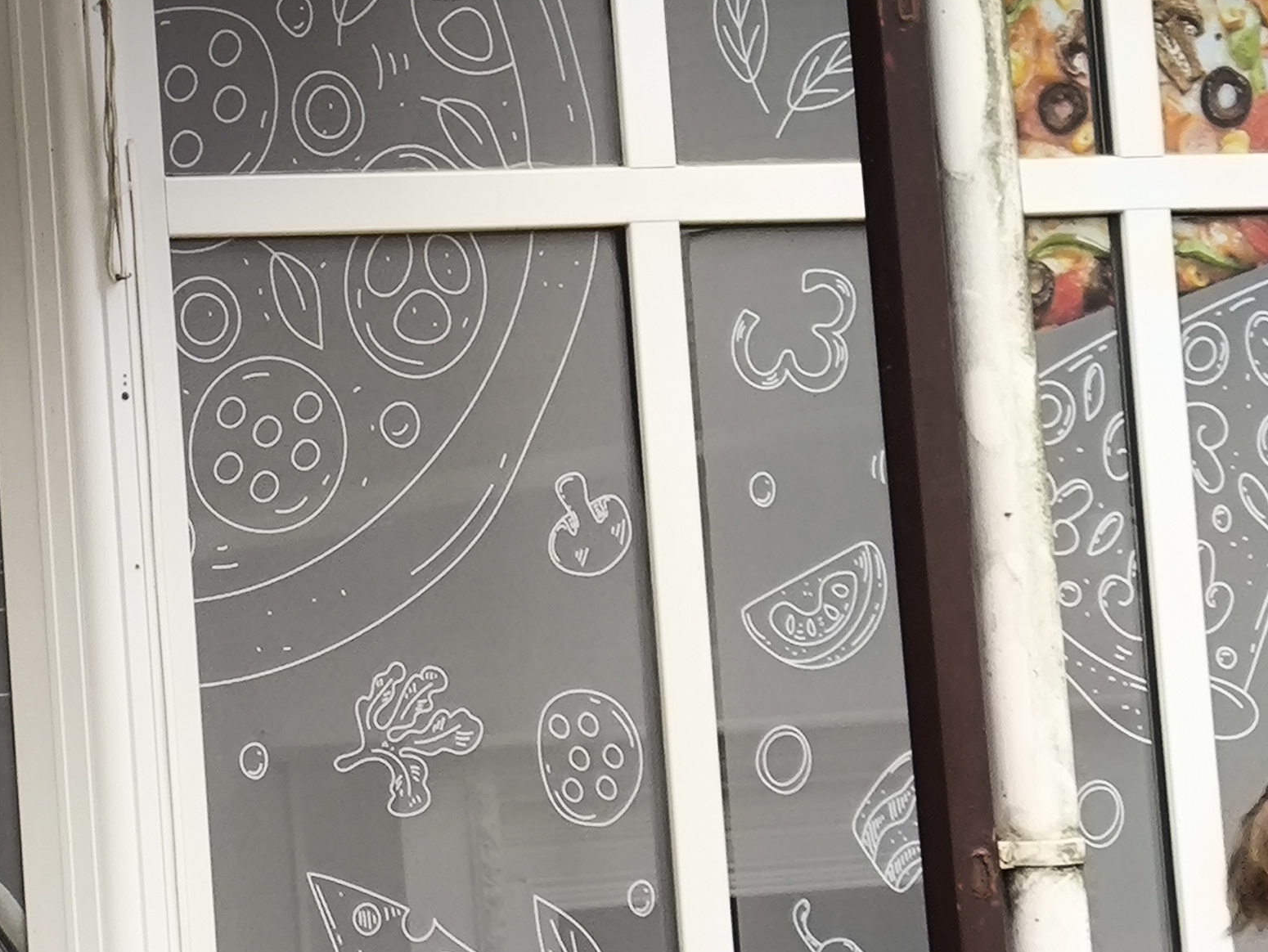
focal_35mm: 182
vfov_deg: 8.1
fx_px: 6670
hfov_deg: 10.7
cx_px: -231
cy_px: -201
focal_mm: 4.71
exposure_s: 1/117
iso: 50
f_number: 1.7
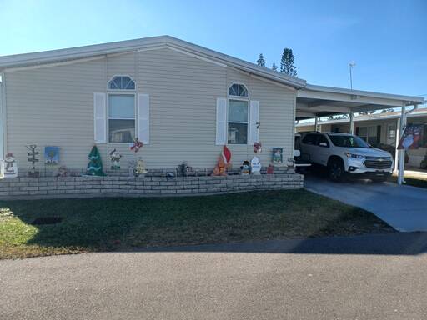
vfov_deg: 54.9
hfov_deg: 69.4
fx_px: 308
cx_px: 214
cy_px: 160
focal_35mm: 25
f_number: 1.8
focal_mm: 4.6
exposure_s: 1/490
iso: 32
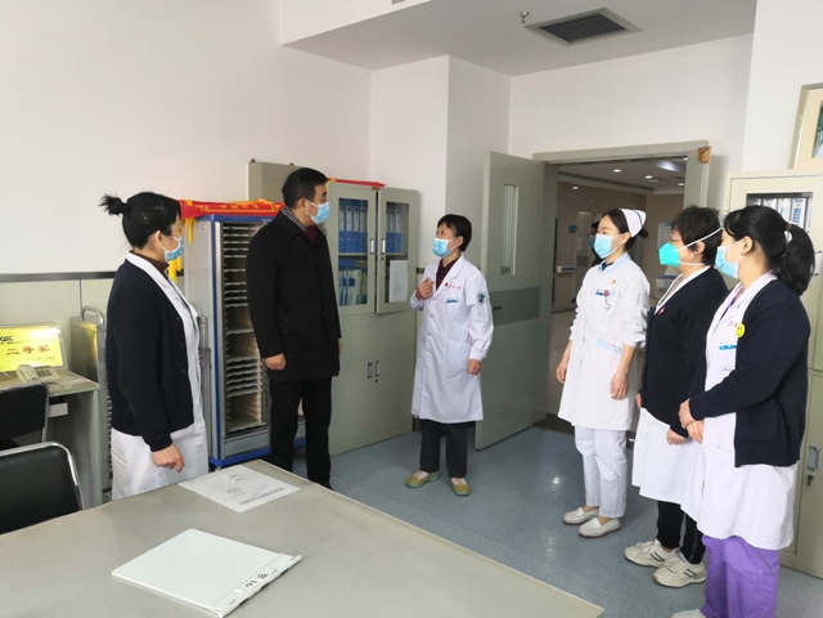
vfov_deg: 51.4
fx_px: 642
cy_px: 309
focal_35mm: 27
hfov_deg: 65.3
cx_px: 412
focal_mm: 3.95
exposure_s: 1/100
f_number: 1.8
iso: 500
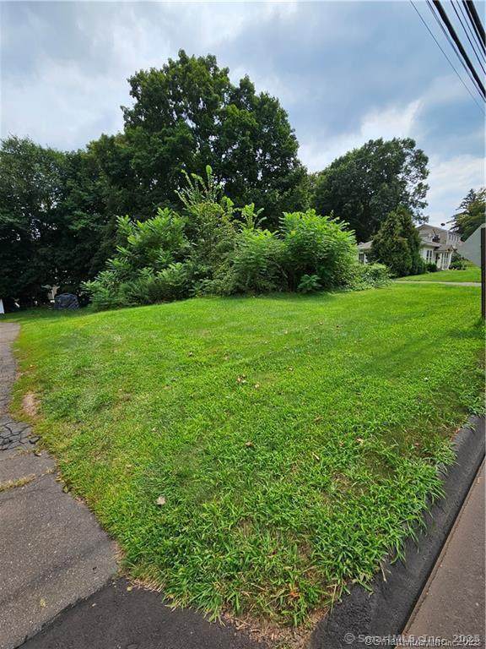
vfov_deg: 106.2
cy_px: 324
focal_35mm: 13
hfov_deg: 89.9
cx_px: 243
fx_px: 243
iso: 50
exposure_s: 1/1737
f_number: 2.2
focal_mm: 2.2
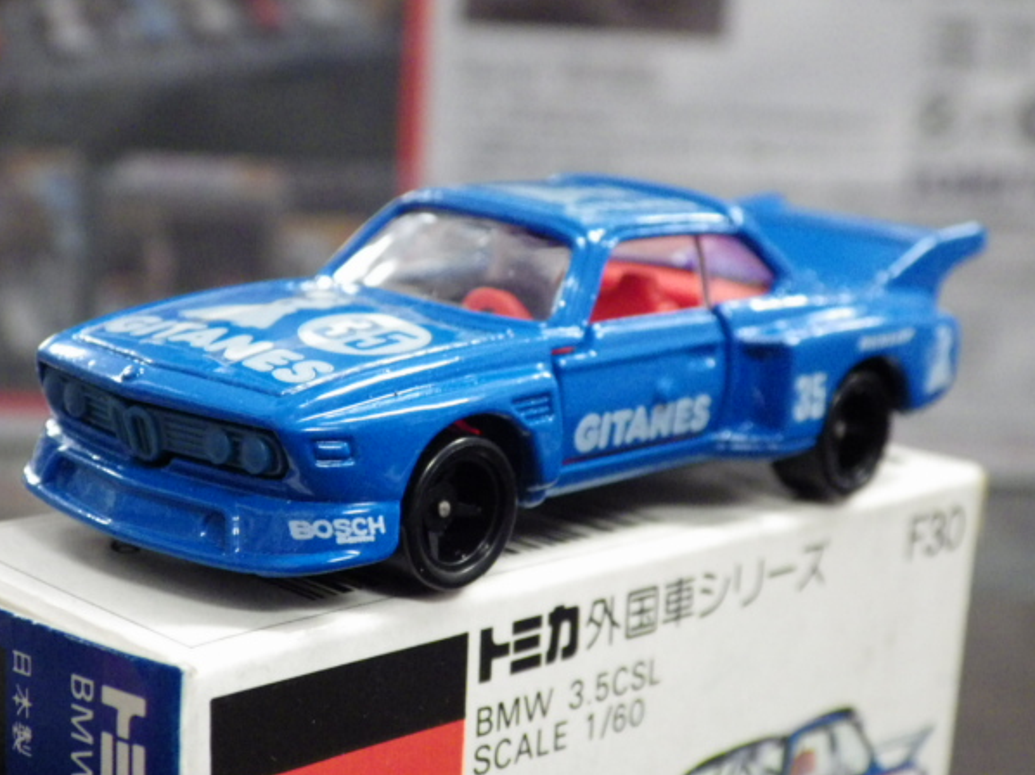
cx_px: 483
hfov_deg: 25.7
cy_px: 408
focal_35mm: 76
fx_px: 2271
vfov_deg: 19.4
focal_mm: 12.8
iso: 1000
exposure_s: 1/25
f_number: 4.2
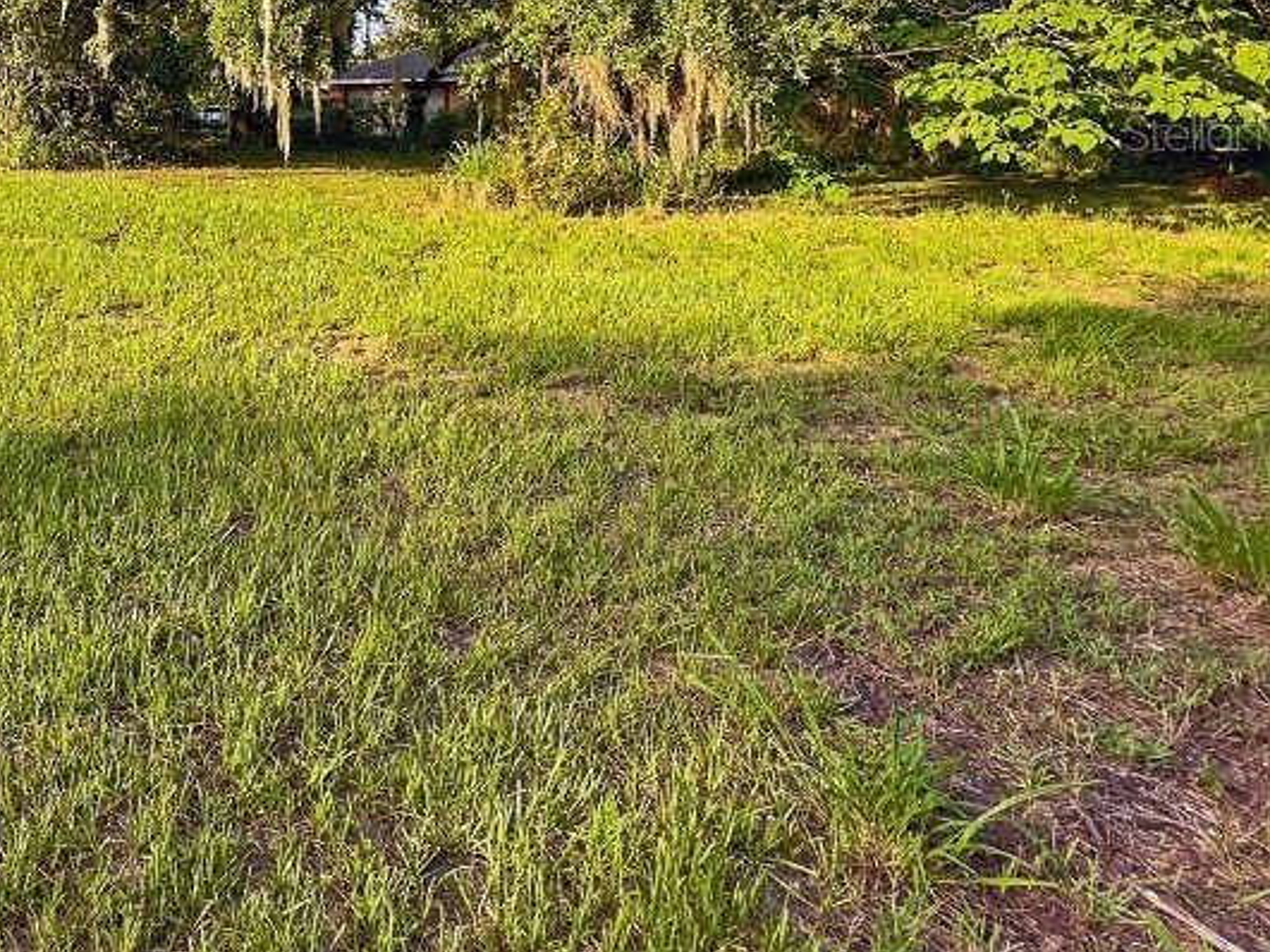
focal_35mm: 27
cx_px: 124
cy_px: 132
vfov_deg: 47.2
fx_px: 990
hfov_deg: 56.3
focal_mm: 2.22
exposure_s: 1/320
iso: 40
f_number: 2.2
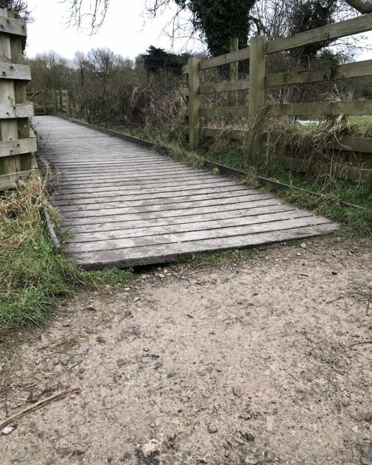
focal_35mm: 30
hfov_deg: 48.5
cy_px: 217
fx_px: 413
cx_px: 186
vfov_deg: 58.7
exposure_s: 1/30
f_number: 1.8
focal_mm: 4
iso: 25
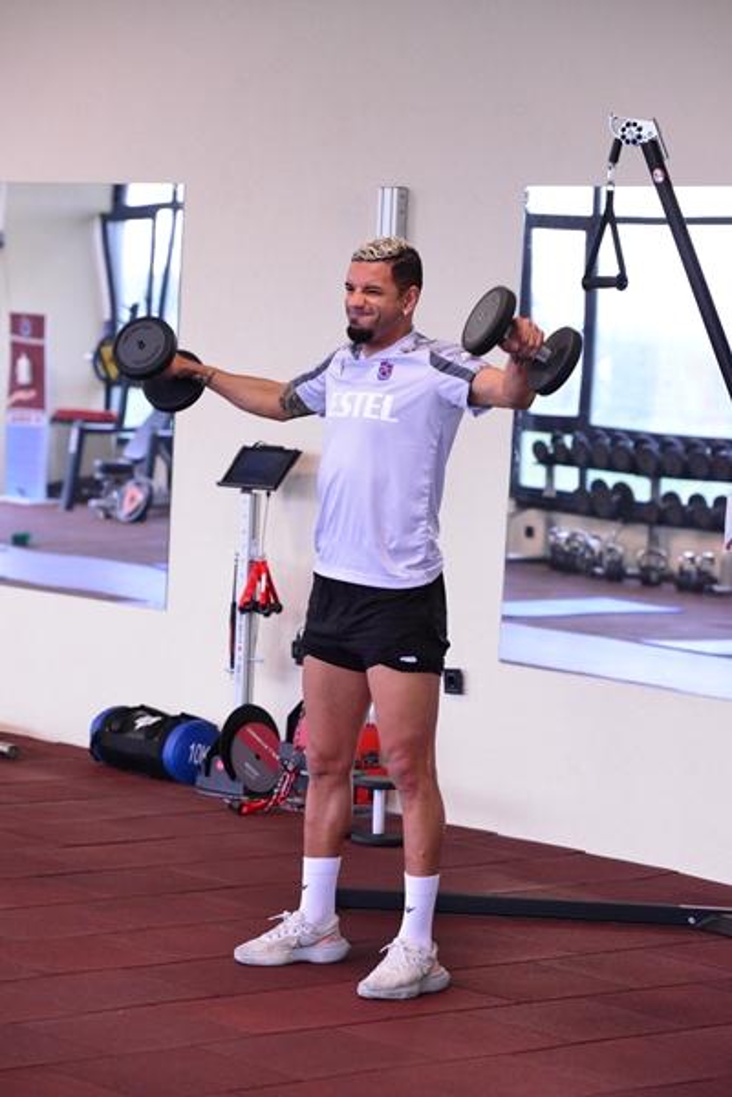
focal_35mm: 116
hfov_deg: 11.8
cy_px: 548
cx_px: 366
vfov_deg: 17.6
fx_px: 3538
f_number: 5.6
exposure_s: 1/200
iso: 6400
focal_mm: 116
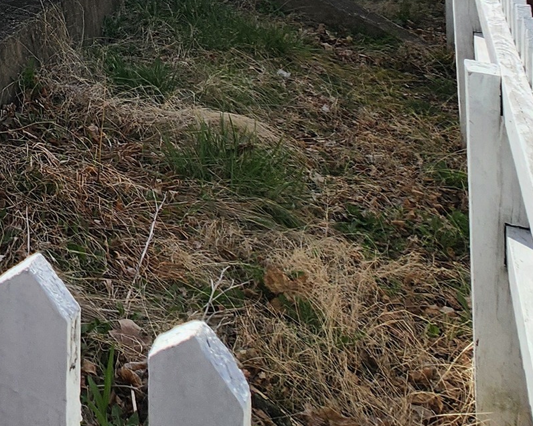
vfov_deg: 23.9
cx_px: -242
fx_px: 773
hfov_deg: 27.7
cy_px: -223
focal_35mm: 49
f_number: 2.2
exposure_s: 1/2650
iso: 50
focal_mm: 2.2
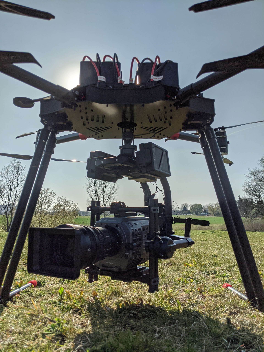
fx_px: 275
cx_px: 132
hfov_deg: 51.4
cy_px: 176
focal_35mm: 27
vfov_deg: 65.3
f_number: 1.8
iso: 85
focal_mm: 4.44
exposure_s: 1/23256
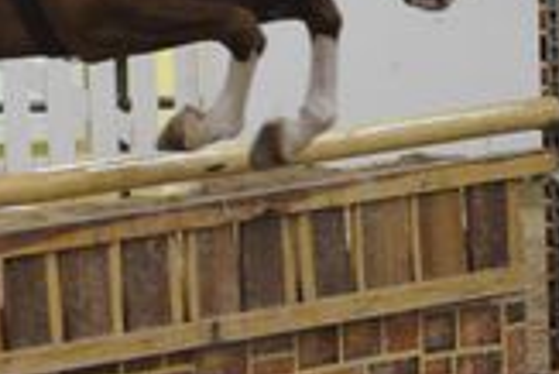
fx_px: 12200
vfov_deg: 1.8
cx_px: 21
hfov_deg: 2.6
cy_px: 24
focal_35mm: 785
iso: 6400
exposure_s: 1/400
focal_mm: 200
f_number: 2.8
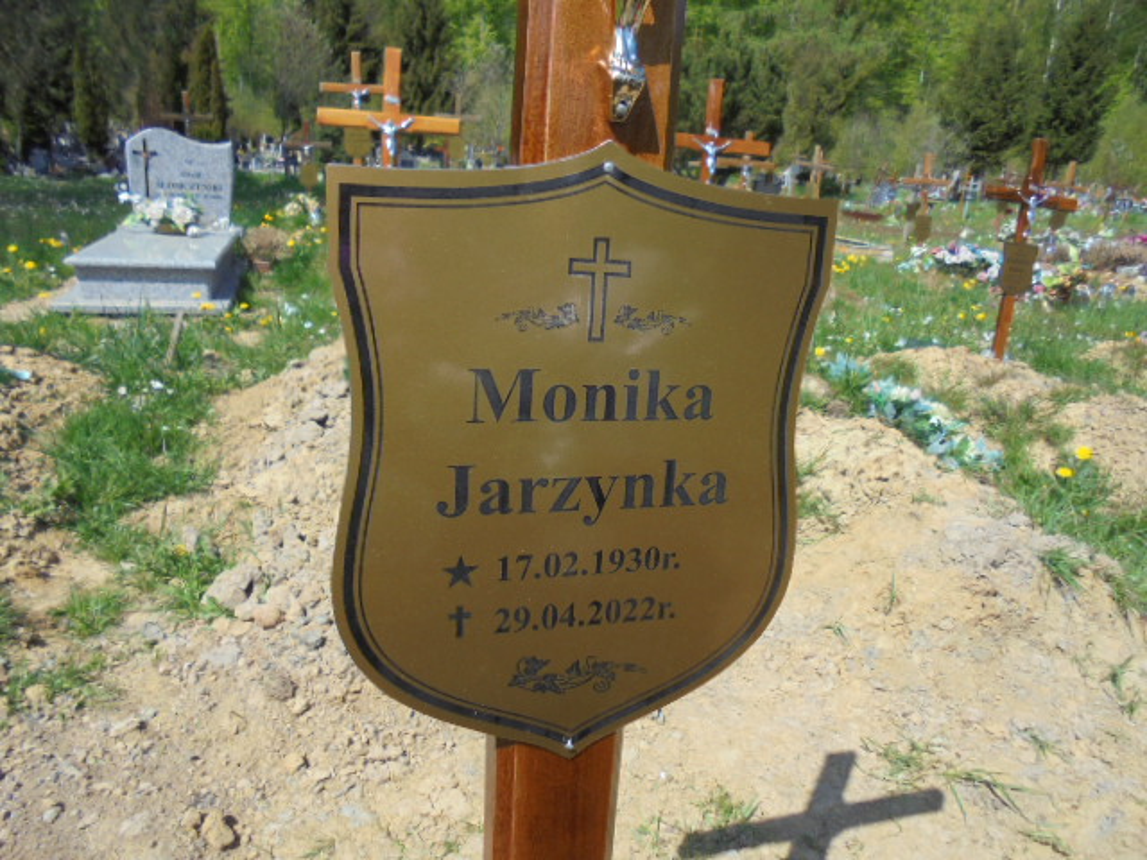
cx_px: 574
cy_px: 430
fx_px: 862
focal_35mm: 26
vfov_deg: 53.1
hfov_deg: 67.3
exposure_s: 1/1000
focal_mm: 4.6
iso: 100
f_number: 3.5
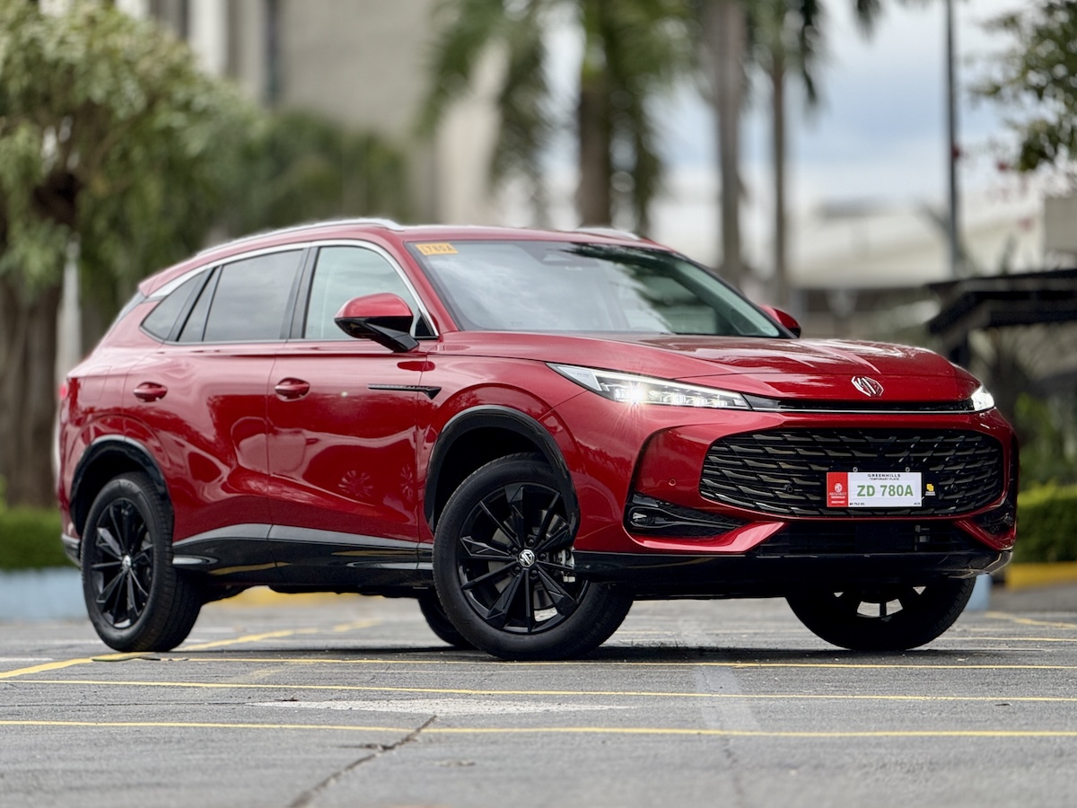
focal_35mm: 120
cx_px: 538
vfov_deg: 12.3
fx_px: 3734
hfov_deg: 16.4
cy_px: 404
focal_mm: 15.66
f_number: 2.8
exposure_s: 1/99
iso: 160
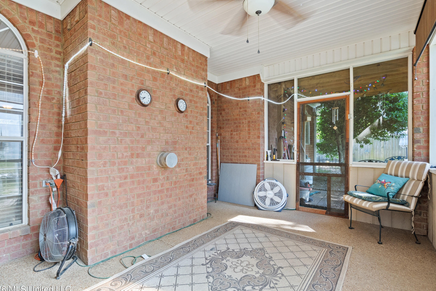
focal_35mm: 17
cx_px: 211
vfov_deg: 70.4
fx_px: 206
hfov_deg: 93.2
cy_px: 149
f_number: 9
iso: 800
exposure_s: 1/10
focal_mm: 16
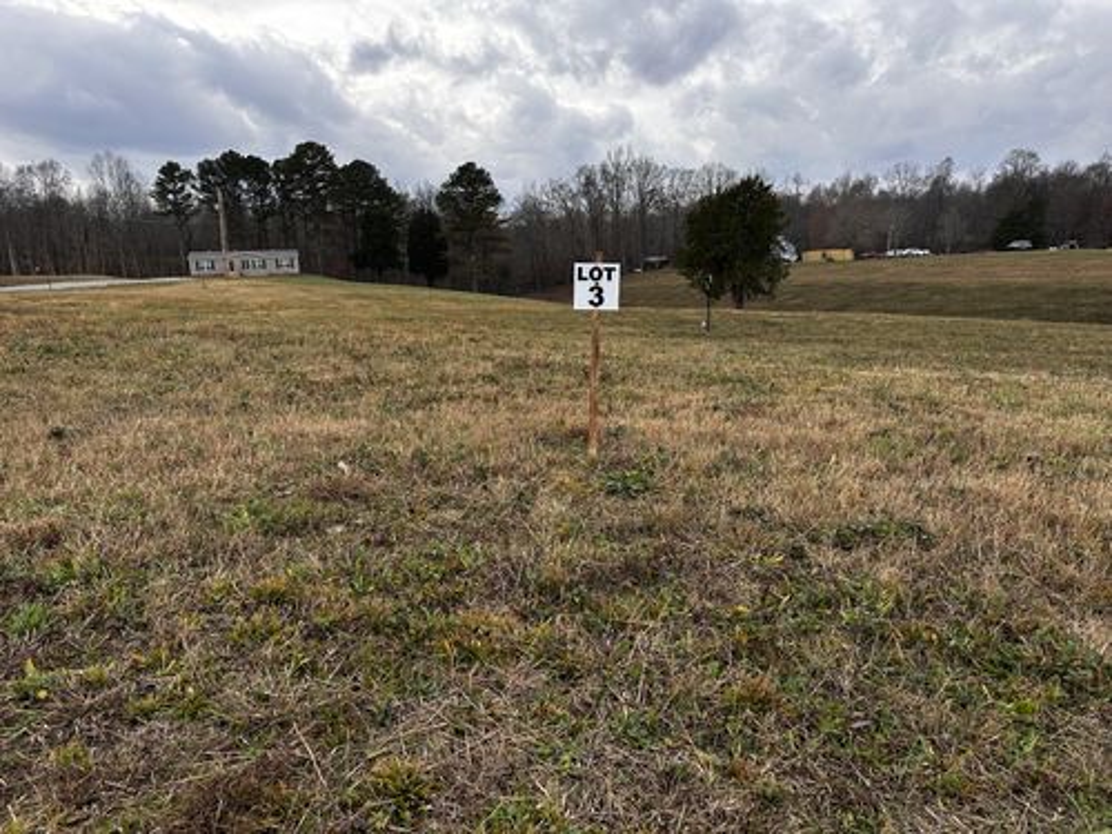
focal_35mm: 24
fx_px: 771
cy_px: 417
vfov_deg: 56.8
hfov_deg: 71.6
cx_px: 556
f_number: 1.78
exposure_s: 1/1083
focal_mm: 6.86
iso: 80
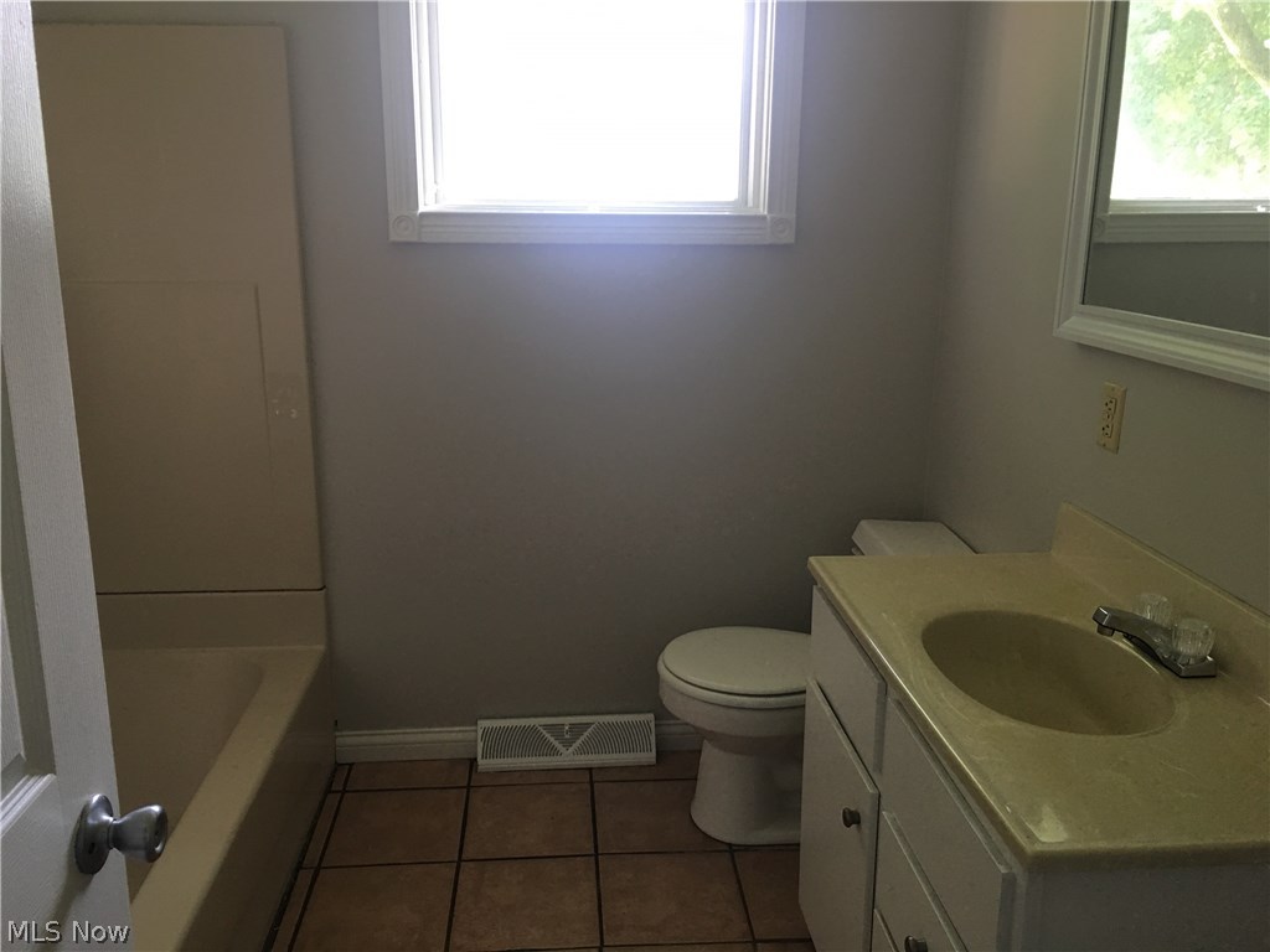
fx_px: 1064
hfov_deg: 61.7
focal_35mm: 29
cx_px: 635
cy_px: 476
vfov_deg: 48.2
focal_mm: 4.15
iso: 40
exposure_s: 1/30
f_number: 2.2
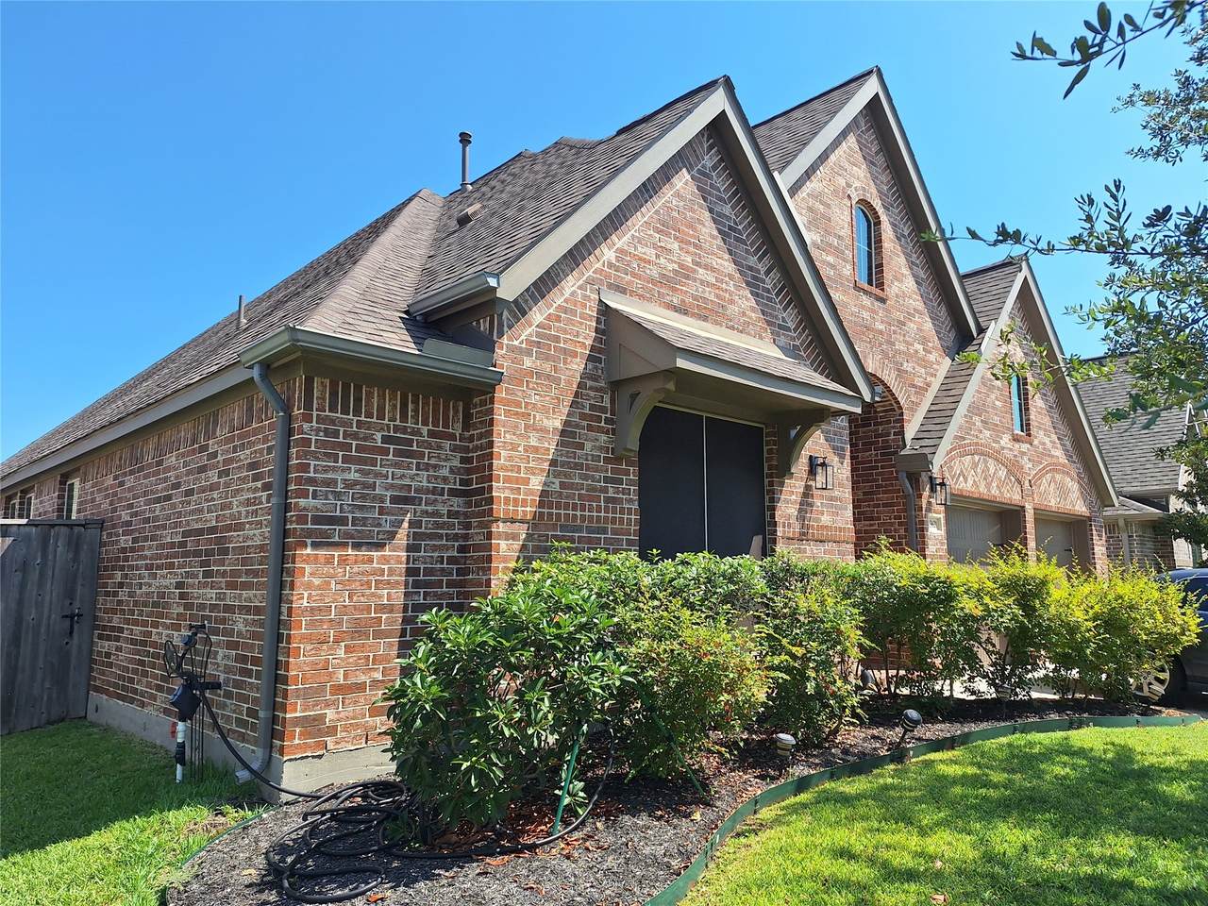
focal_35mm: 23
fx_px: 803
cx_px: 604
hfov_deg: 73.9
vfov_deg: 58.9
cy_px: 453
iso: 40
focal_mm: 5.54
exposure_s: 1/2045
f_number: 1.8
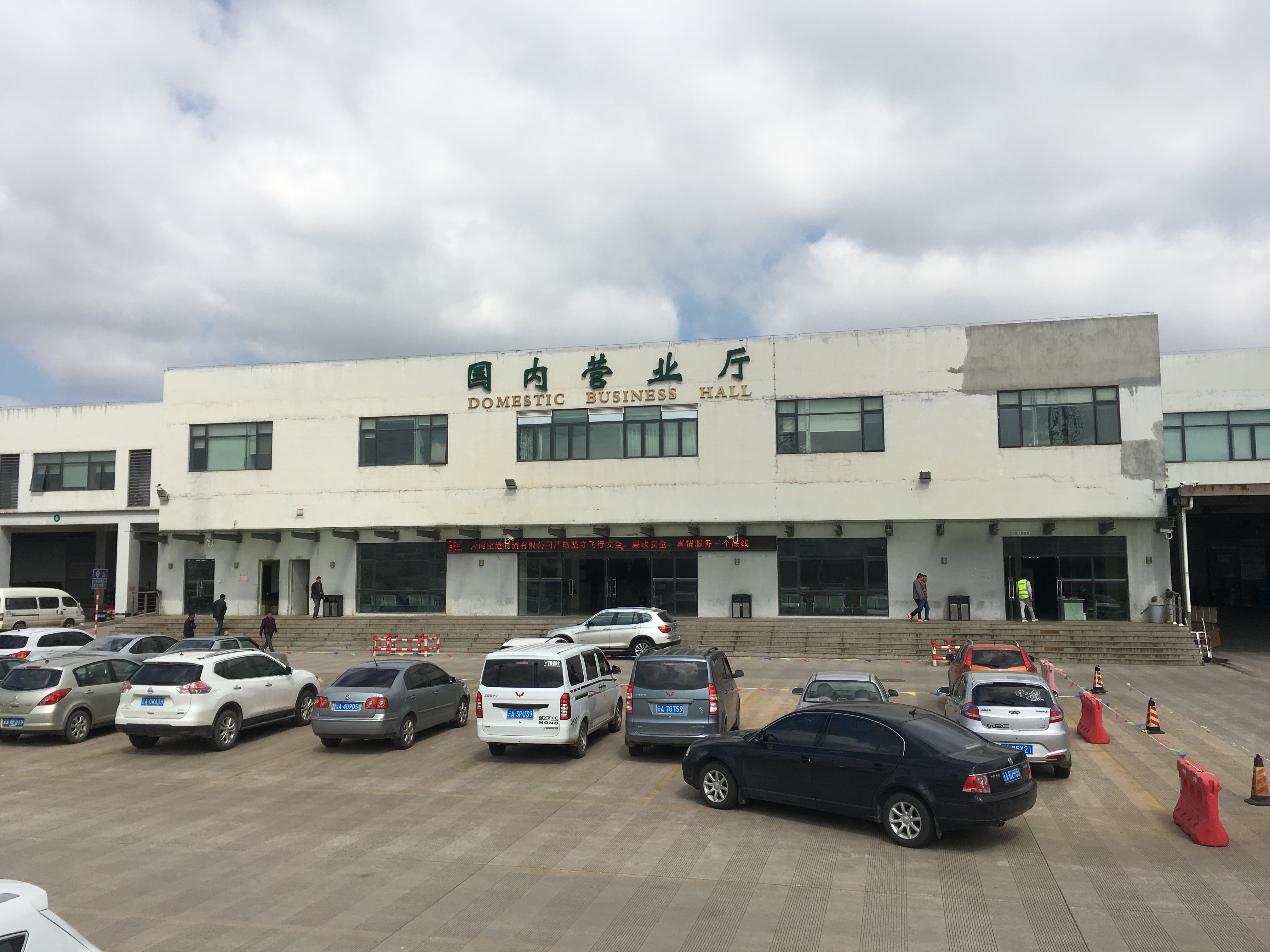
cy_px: 476
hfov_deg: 61.7
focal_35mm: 29
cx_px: 635
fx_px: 1064
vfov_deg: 48.2
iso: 25
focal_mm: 4.15
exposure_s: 1/2262
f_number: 2.2
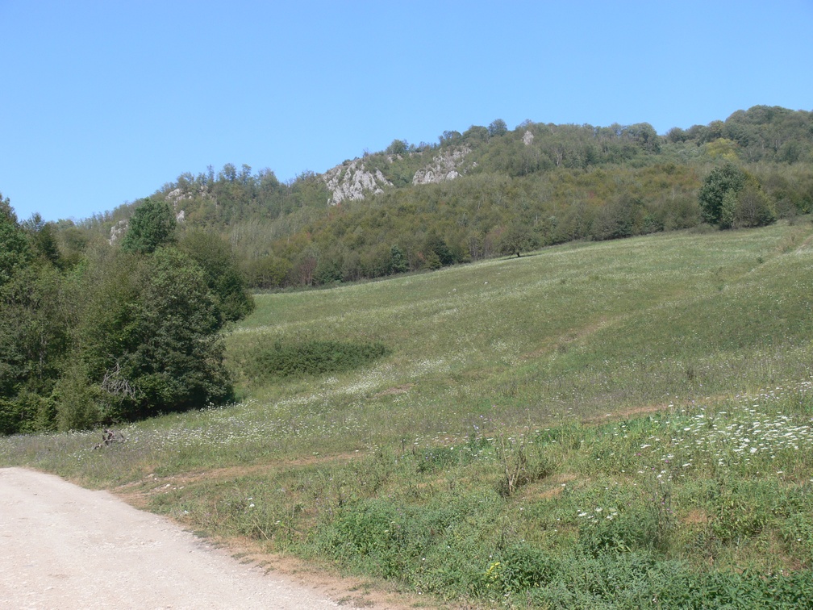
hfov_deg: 52.6
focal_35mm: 35
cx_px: 406
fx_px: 822
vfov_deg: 40.7
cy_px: 305
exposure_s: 1/125
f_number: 4.5
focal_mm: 7.4
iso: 80
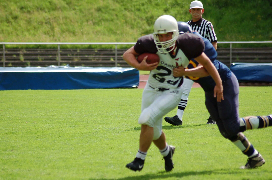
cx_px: 136
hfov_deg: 8.1
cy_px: 90
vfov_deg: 5.4
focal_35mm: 255
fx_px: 1923
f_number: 4.8
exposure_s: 1/1000
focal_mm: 170
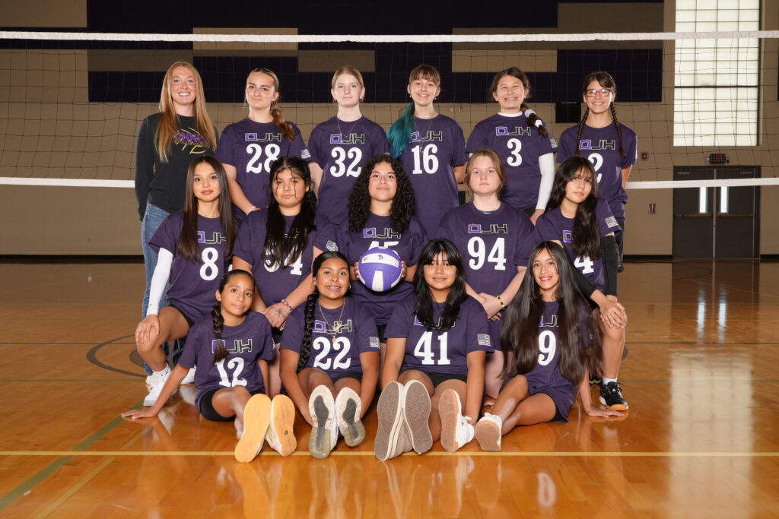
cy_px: 260
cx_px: 390
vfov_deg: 33.4
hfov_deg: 48.5
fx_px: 866
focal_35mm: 40
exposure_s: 1/125
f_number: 11
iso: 200
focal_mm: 40
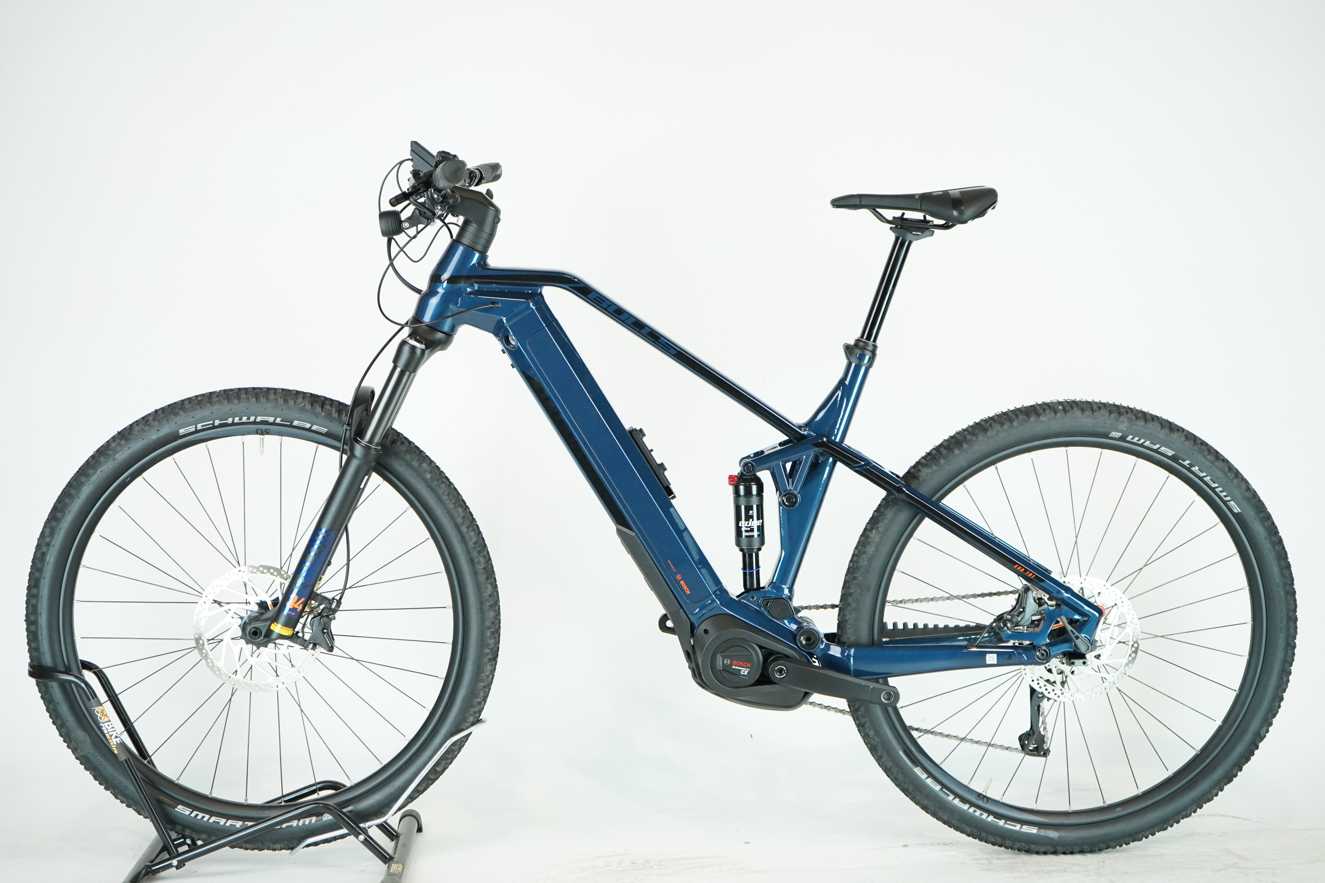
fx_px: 1987
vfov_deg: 25.1
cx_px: 662
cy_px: 442
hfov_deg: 36.9
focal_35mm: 54
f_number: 5.6
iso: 2000
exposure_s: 1/200
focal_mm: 54
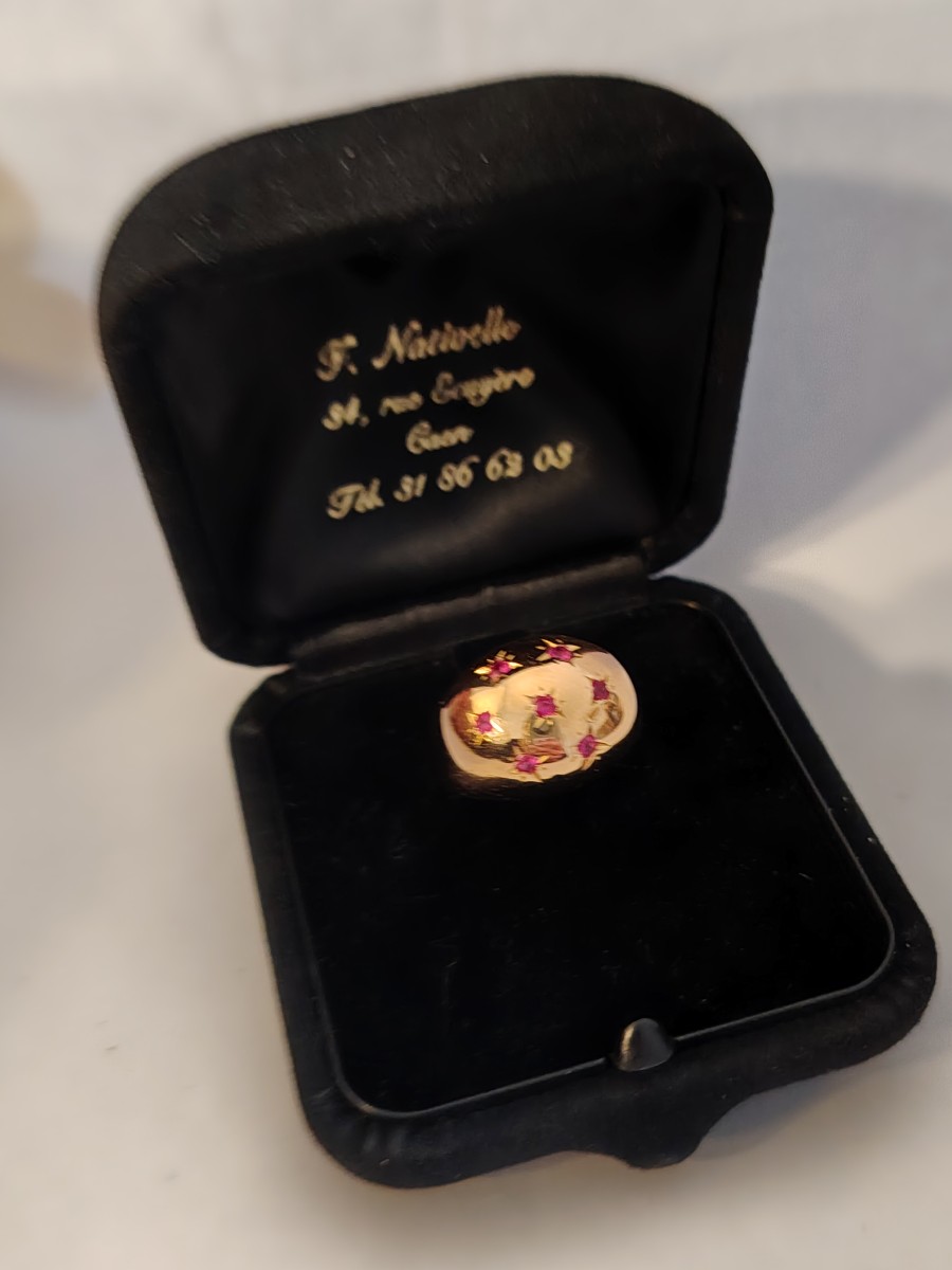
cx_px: 476
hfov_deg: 34.3
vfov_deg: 44.8
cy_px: 635
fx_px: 1540
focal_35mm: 42
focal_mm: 5.25
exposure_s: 1/25
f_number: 1.75
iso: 1172
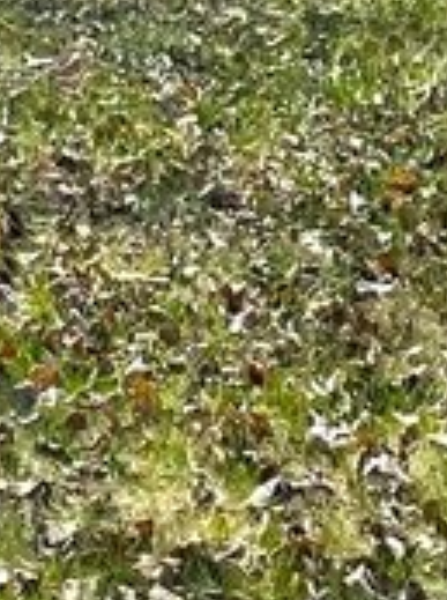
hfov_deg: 8.6
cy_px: -727
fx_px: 2955
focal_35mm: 171
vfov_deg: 10.4
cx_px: 92
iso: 32
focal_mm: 4.2
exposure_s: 1/6135
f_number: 1.6
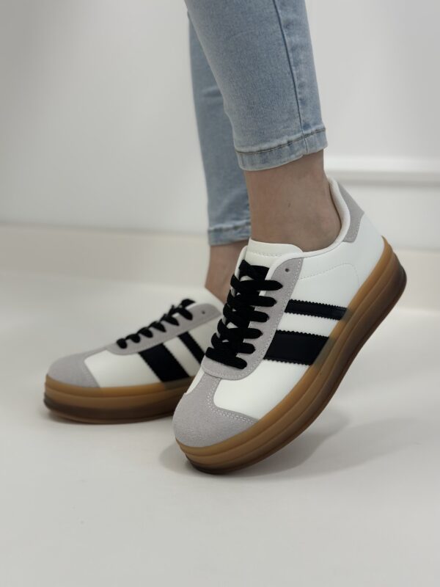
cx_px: 220
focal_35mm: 48
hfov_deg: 30.3
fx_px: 813
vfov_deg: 39.7
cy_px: 294
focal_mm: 6.86
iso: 100
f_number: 1.78
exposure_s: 1/100
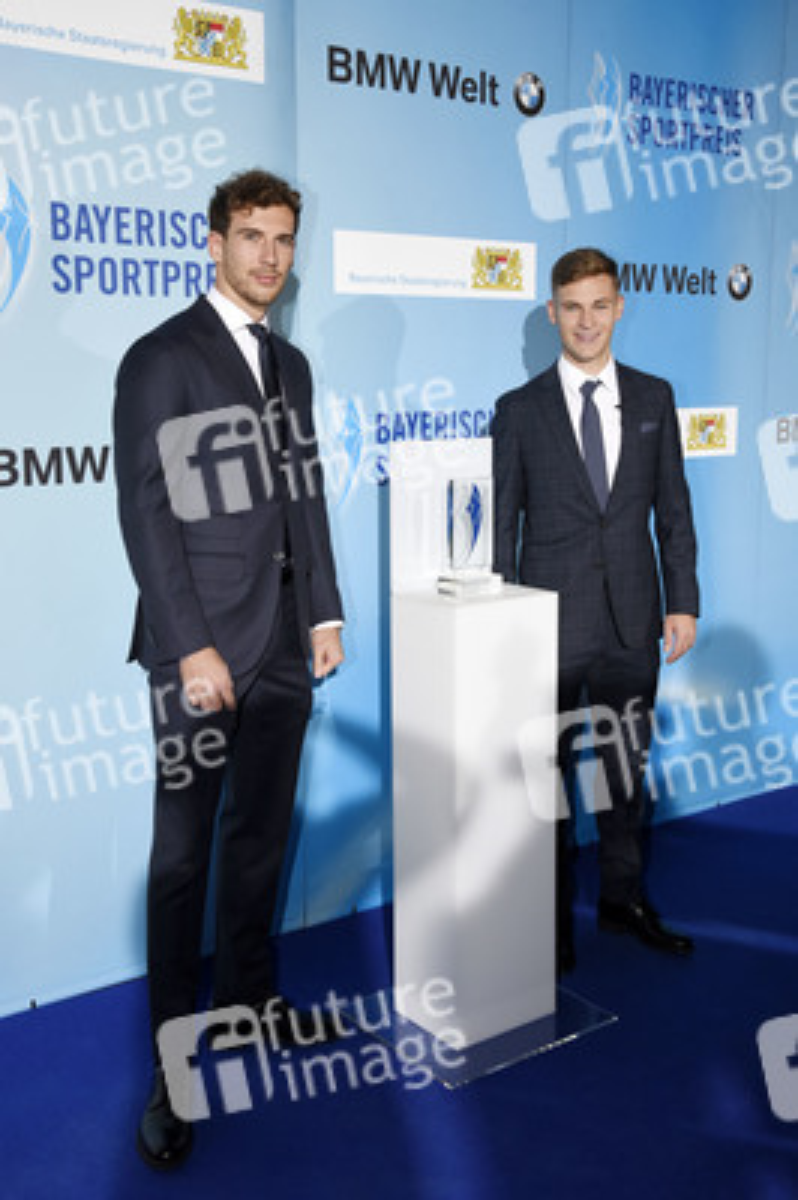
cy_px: 600
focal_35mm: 38
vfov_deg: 50.7
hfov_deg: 35.0
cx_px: 399
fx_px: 1266
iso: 800
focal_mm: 38
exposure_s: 1/125
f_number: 6.3
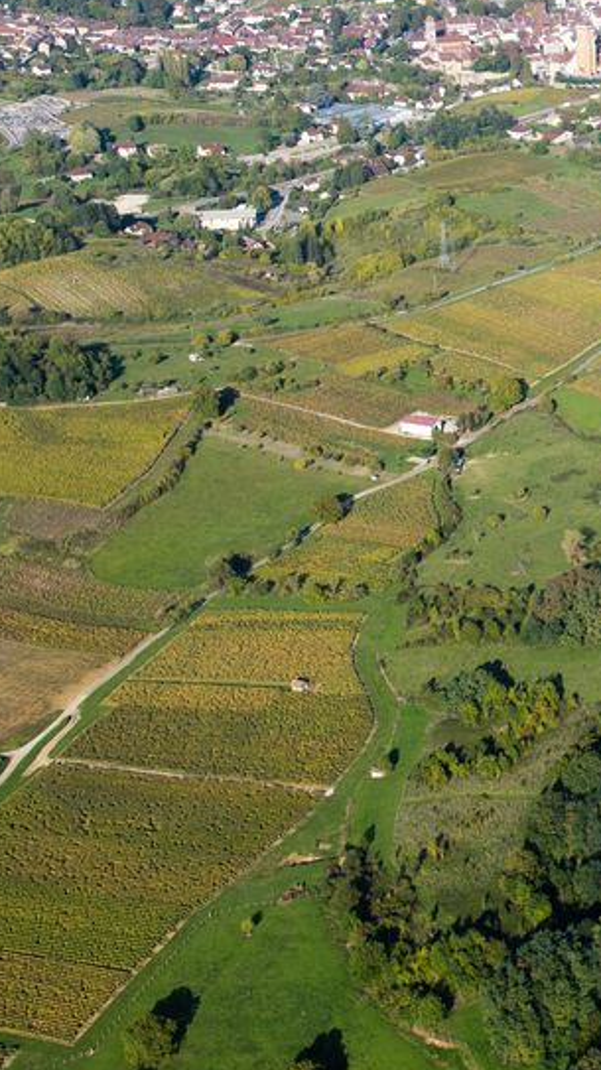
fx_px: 2241
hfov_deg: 14.3
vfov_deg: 26.4
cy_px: 242
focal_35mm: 79
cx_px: 883
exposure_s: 1/640
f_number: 7.1
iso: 200
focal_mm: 32
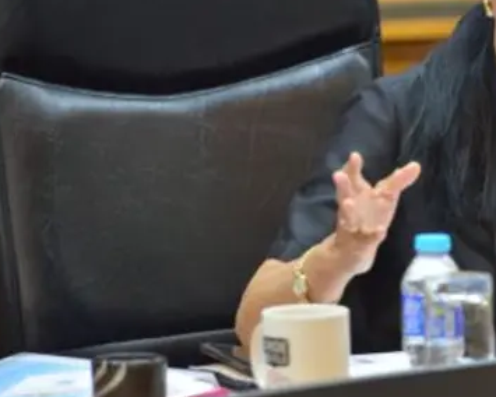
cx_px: 530
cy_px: 66
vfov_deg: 4.1
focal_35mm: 381
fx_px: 5593
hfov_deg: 5.1
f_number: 4.8
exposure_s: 1/125
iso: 3200
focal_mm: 185
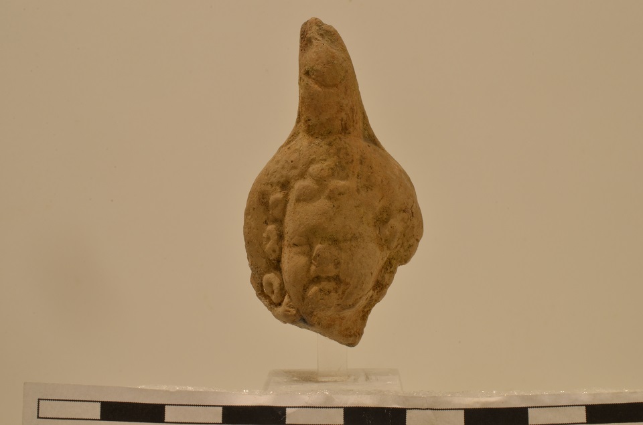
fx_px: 1069
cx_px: 322
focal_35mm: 60
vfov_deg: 22.5
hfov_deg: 33.5
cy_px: 212
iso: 160
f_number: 25
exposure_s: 1.3
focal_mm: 40
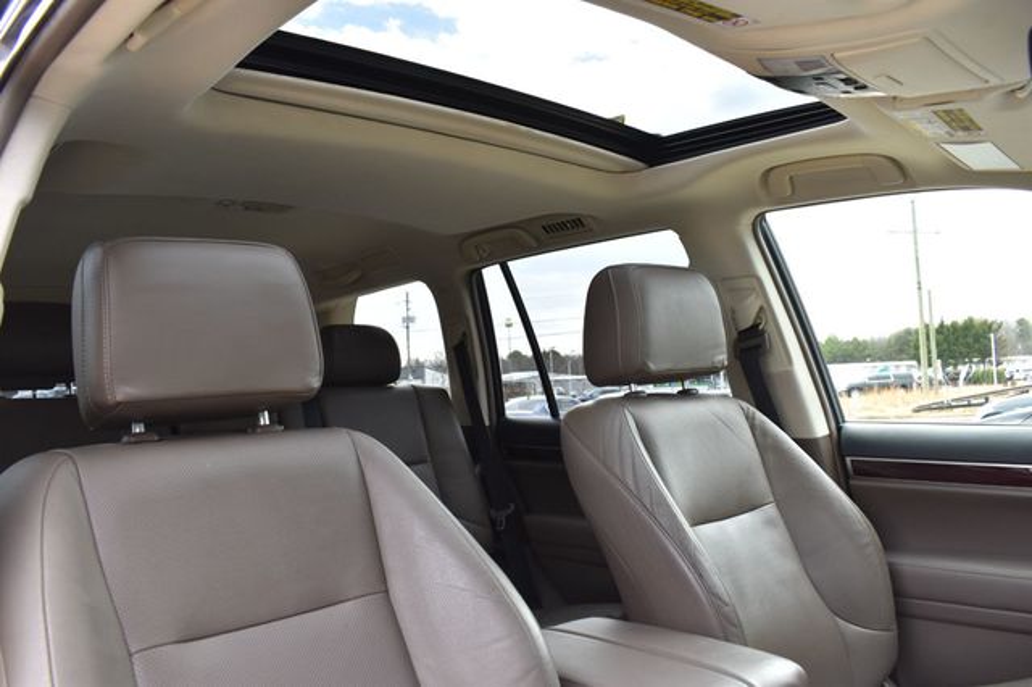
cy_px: 344
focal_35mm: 30
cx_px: 516
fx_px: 860
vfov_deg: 43.6
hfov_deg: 62.0
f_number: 6.3
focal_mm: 20
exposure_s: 1/125
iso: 400
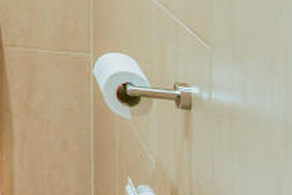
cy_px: -44
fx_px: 592
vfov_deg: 17.7
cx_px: -216
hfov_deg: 20.6
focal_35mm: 73
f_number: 5.6
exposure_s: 1/20
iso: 800
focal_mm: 10
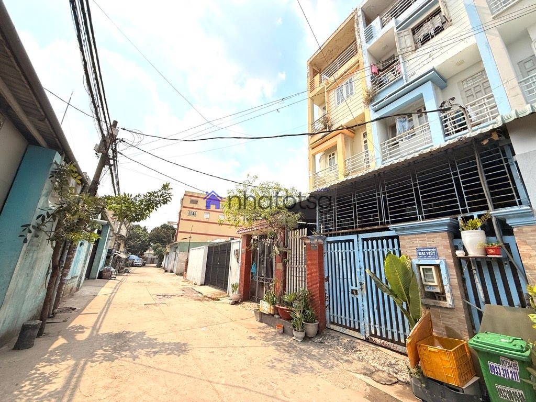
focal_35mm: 14
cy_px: 201
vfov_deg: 85.7
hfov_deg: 102.1
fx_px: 217
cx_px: 268
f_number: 2.2
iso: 50
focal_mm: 2.22
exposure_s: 1/3663
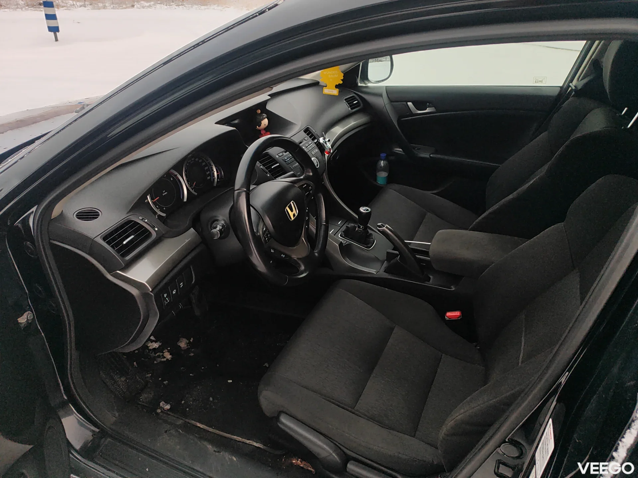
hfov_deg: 71.6
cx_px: 319
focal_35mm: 24
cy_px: 239
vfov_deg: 56.8
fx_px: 442
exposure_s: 1/104
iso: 50
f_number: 1.89
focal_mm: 5.89
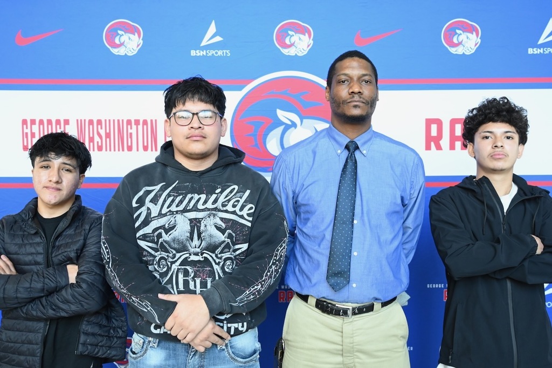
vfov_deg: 38.9
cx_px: 276
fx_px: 521
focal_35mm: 34
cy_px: 184
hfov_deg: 55.8
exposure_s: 1/200
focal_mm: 34
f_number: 4
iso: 2500
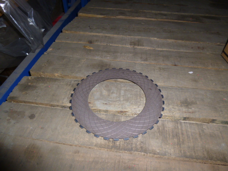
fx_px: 165
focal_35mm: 25
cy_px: 86
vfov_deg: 54.9
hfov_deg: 69.4
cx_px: 114
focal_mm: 4.5
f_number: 3.1
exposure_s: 1/60
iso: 100
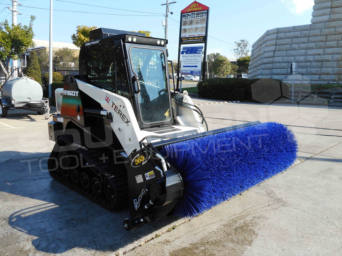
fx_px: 287
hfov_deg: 61.7
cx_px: 171
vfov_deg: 48.2
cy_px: 128
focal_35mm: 29
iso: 80
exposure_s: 1/320
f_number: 4
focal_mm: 5.2
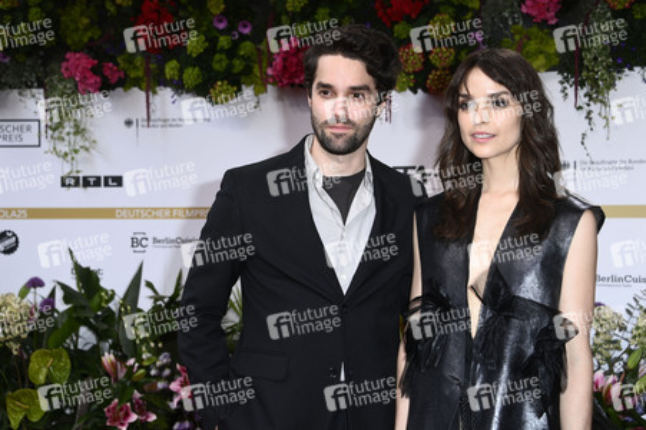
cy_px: 215
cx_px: 323
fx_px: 1166
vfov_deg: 20.9
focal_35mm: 65
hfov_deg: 31.0
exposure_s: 1/250
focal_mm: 65
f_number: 5.6
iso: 400
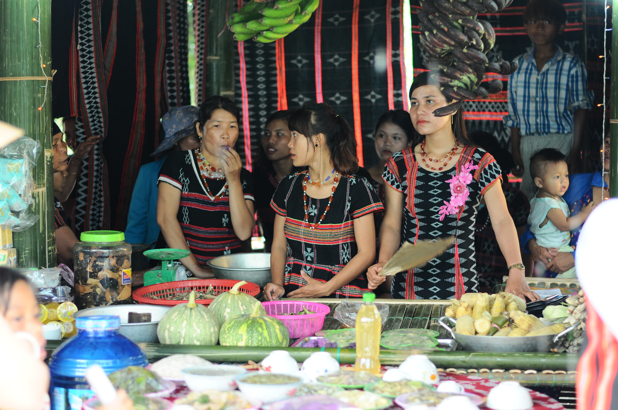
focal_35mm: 75
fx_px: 1286
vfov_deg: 18.1
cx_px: 309
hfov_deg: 27.0
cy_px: 205
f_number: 1.8
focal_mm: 50
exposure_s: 1/100
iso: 640
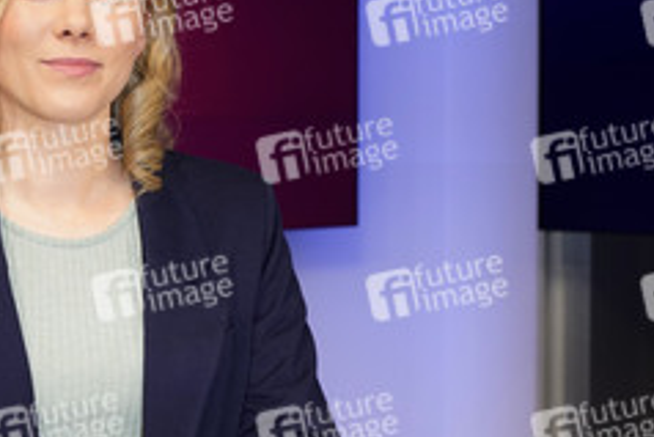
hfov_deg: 22.9
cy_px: 220
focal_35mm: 87
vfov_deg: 15.7
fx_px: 1581
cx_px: 89
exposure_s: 1/160
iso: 2000
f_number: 5.6
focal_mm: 46
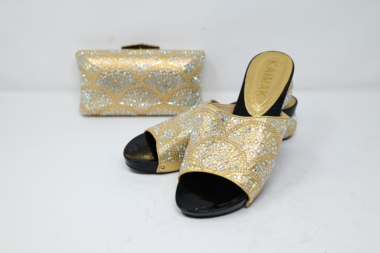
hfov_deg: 48.4
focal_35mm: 40
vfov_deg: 33.4
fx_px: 422
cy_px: 126
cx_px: 190
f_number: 4.5
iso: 400
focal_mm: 40
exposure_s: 1/250
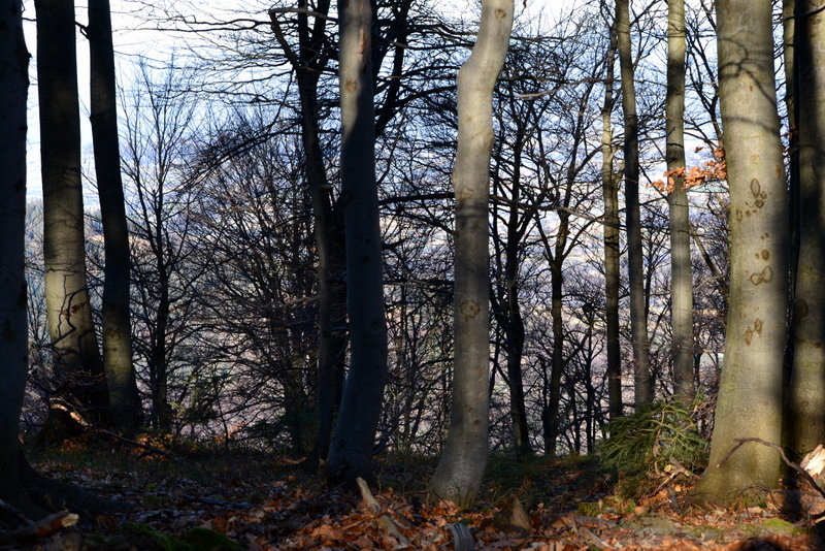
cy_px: 276
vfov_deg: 16.6
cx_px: 412
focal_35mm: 82
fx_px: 1891
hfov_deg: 24.6
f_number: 9
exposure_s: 1/160
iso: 400
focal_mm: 55
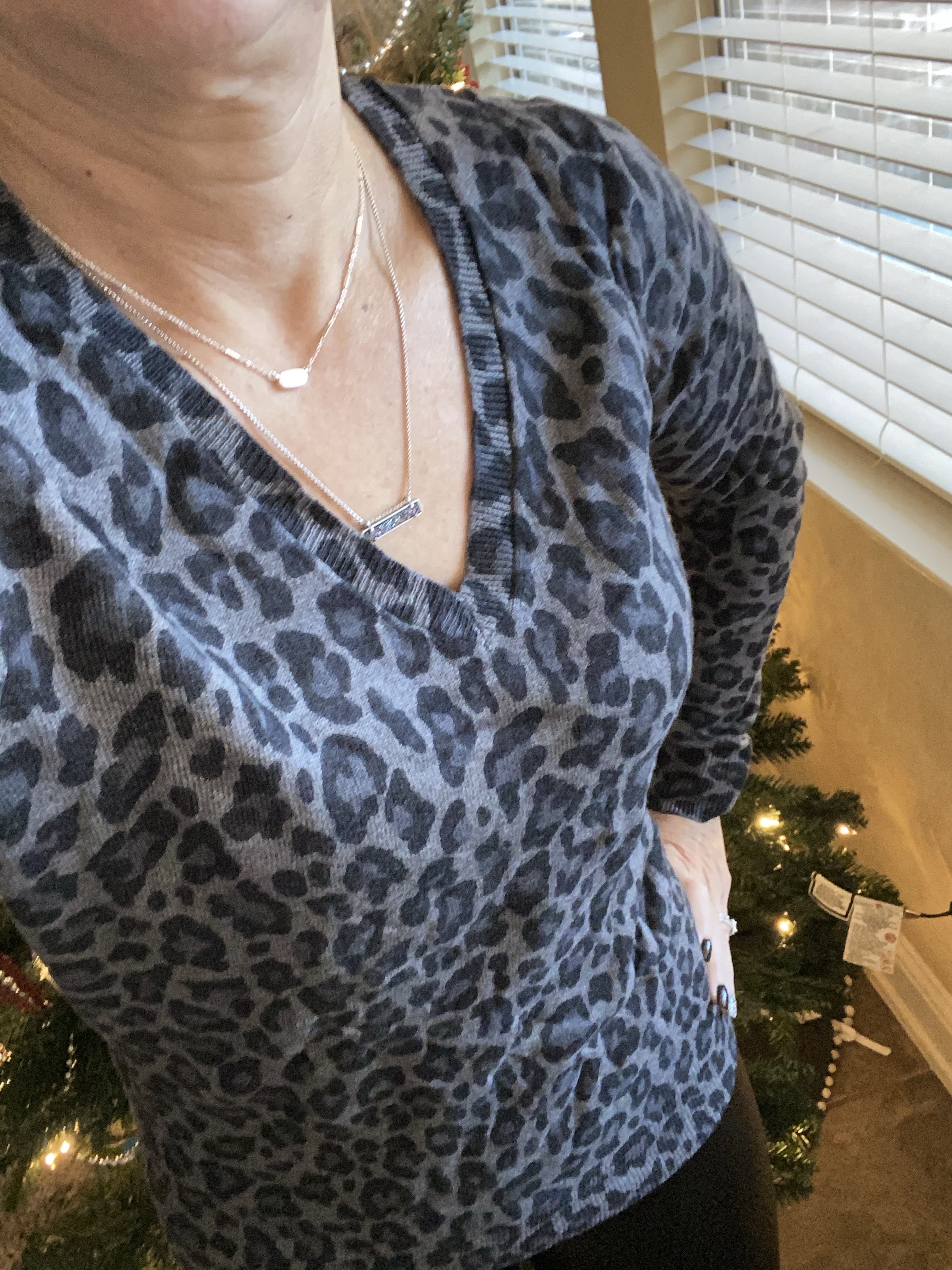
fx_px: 1100
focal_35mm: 30
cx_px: 476
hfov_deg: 46.8
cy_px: 635
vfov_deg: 60.0
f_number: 2.2
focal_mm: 2.71
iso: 250
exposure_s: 1/40
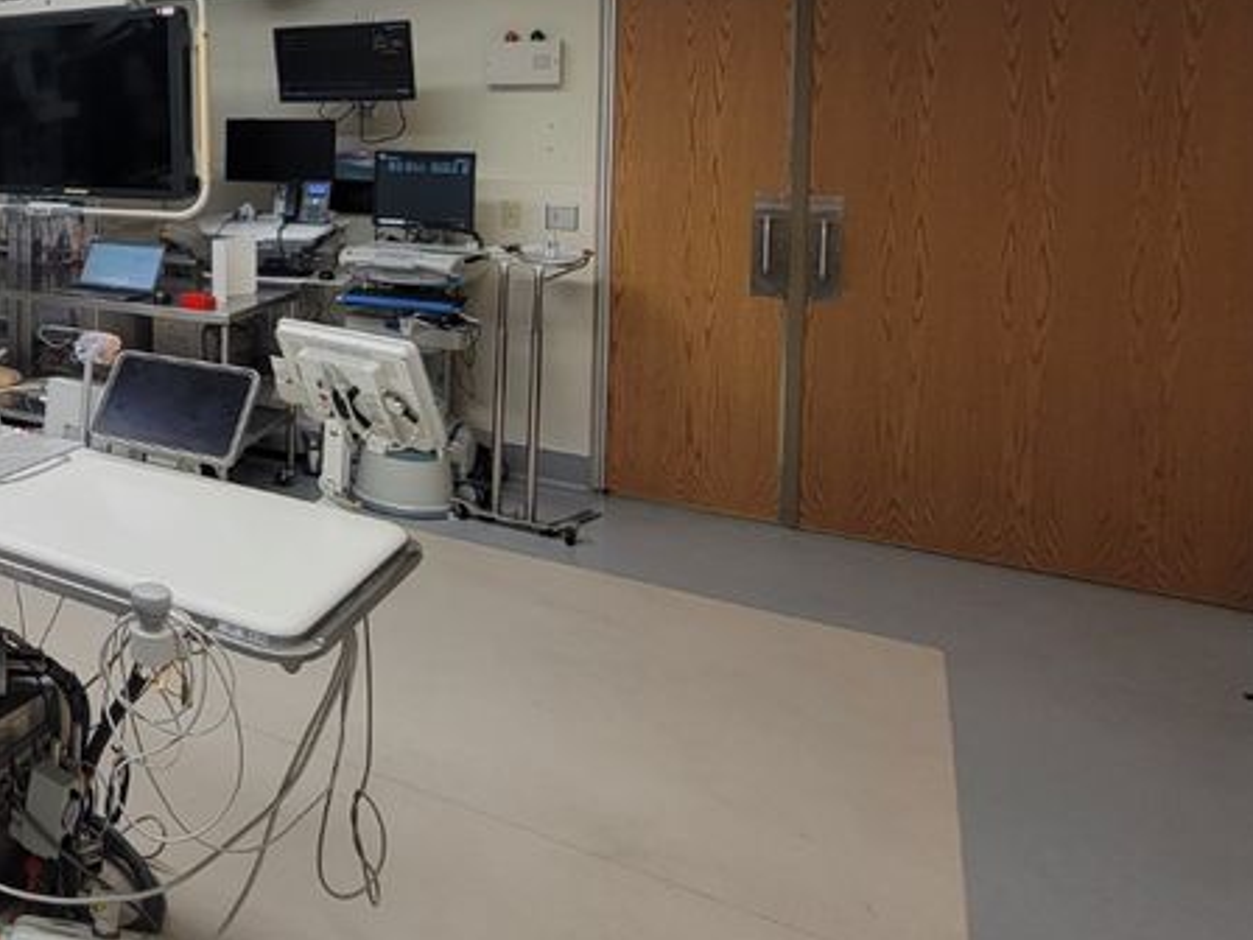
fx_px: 1050
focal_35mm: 29
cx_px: -106
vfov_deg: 45.3
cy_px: 159
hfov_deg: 46.5
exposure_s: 1/60
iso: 64
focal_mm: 2.2
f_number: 2.2
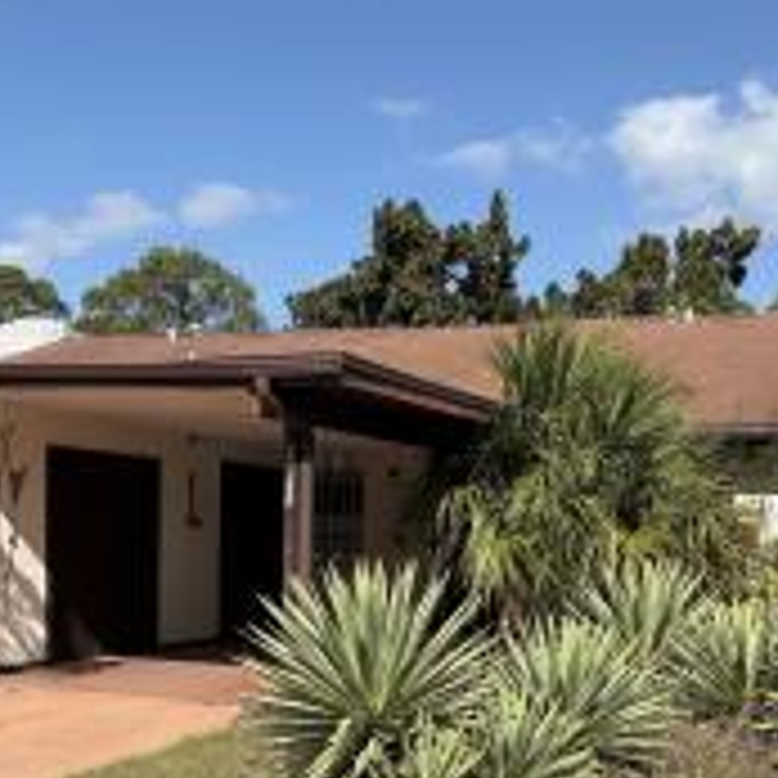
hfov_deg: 32.2
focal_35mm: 53
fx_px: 1348
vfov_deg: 31.2
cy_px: 648
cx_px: 418
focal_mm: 5.96
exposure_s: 1/4608
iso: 50
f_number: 1.6
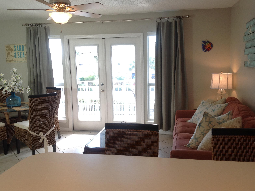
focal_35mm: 36
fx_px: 265
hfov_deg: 51.4
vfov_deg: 39.7
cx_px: 128
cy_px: 94
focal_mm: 4.28
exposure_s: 1/60
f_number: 2.4
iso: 50
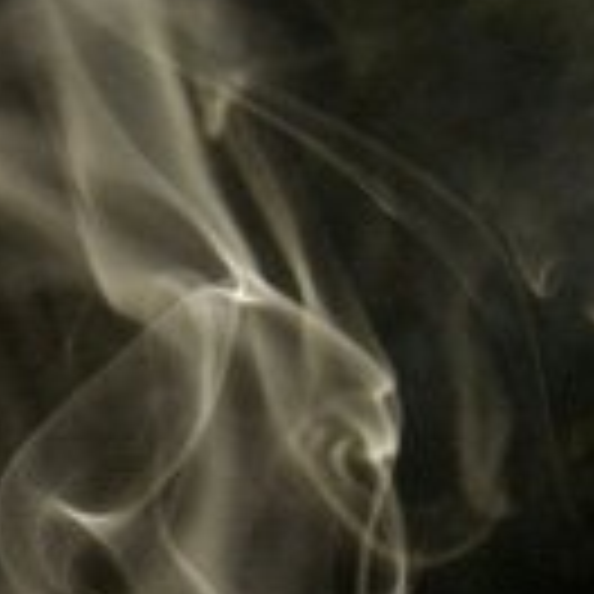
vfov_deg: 8.2
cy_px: 1125
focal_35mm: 205
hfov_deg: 8.5
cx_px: -88
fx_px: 3980
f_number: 8
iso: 200
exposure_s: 1/60
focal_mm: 50
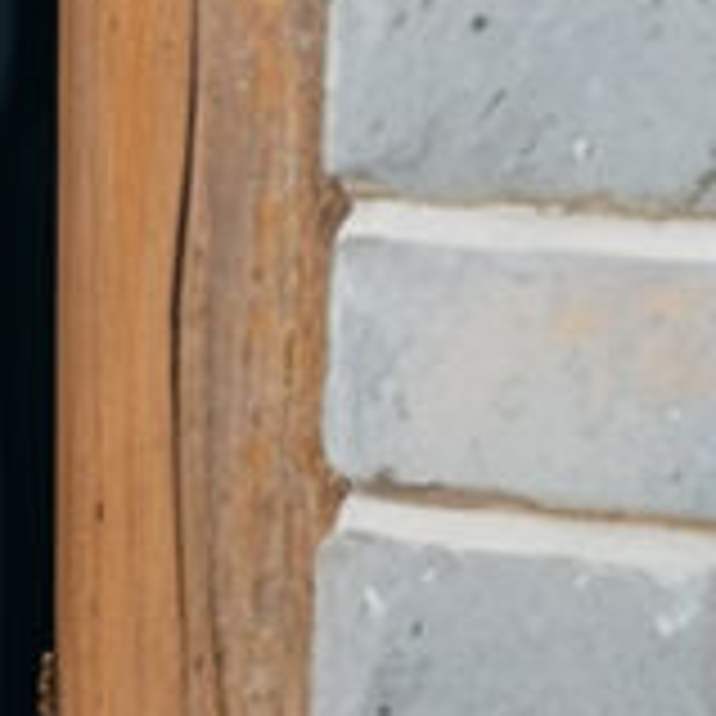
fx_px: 10109
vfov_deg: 3.8
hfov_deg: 3.9
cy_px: -2355
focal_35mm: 432
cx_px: -1662
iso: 100
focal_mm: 30
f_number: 1.4
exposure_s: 1/640
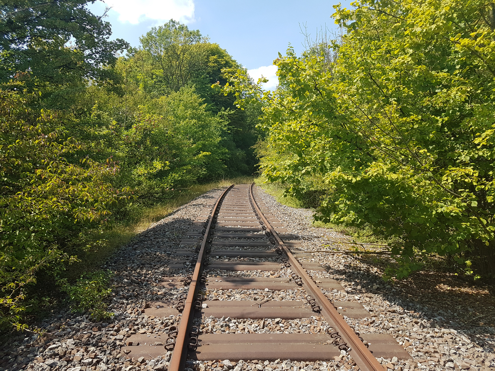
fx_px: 372
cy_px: 186
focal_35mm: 26
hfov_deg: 67.3
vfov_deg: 53.1
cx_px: 248
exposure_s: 1/1084
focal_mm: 4.2
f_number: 1.7
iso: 40
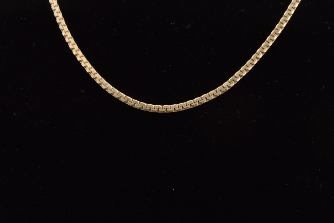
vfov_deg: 15.2
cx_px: 167
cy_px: 112
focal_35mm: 90
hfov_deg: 22.6
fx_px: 835
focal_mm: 60
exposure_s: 1/125
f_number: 25
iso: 100
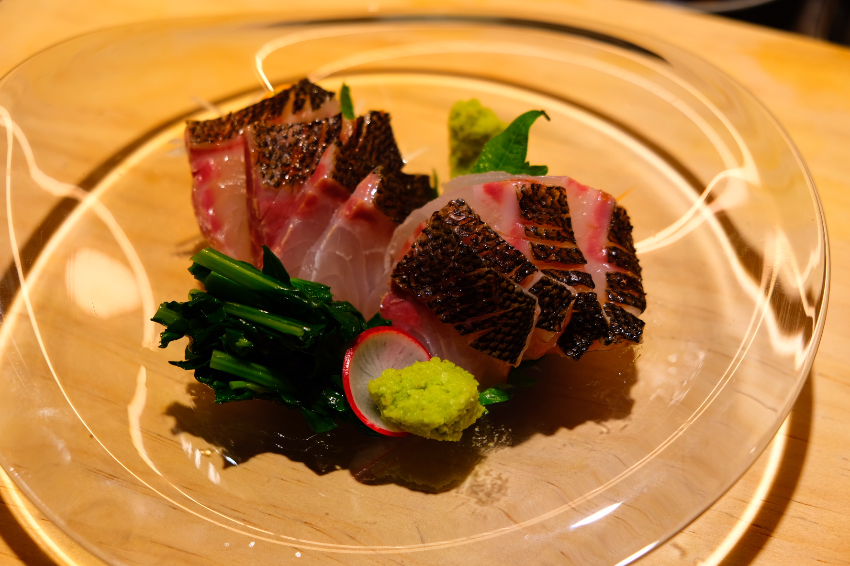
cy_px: 283
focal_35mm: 47
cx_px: 425
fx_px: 1110
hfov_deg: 41.9
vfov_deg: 28.6
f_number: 3.6
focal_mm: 31.5
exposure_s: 1/45
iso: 200
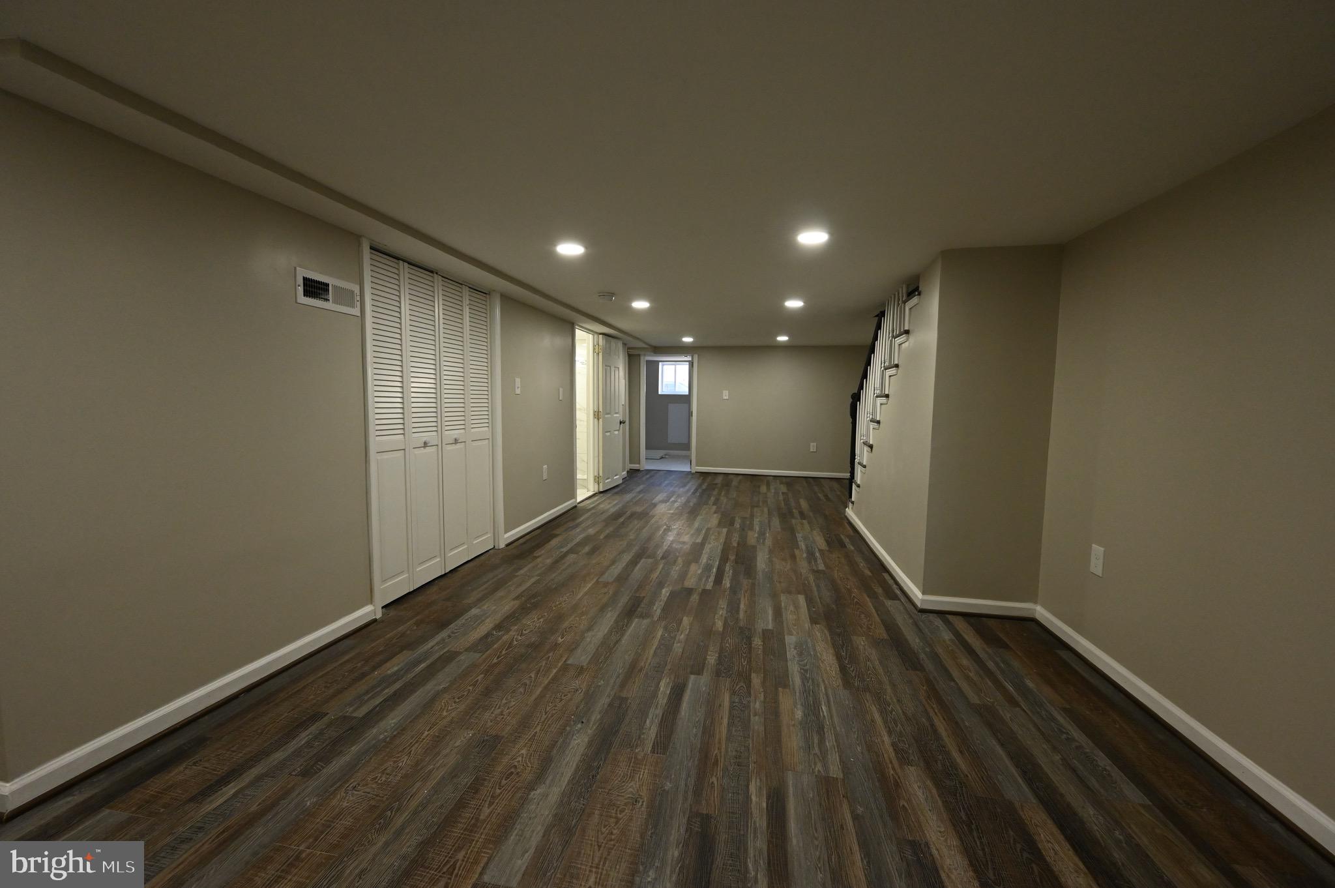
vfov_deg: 81.1
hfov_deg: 104.3
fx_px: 519
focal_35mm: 14
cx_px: 668
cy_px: 444
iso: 3200
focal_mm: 14
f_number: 7.1
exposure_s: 1/160
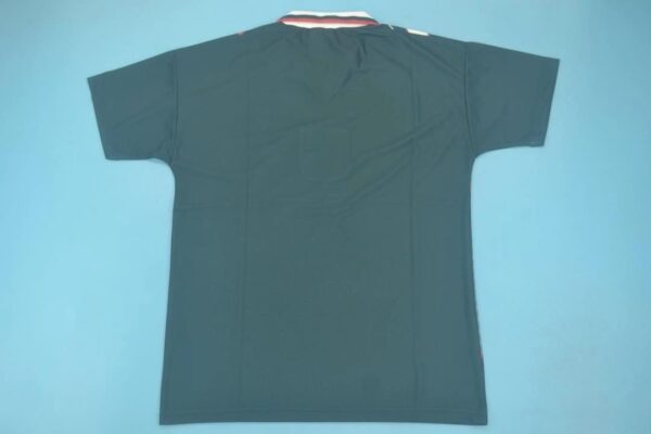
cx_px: 326
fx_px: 651
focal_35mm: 36
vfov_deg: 36.9
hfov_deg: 53.1
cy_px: 217
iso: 200
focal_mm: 24
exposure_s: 1/60
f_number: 4
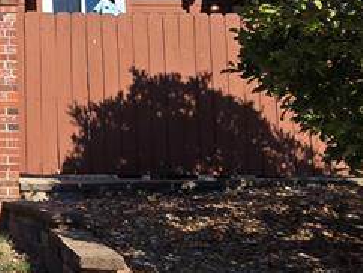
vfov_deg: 26.4
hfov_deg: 25.1
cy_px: 84
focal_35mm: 55
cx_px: -201
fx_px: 577
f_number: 2.2
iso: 50
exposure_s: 1/2423
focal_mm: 2.2
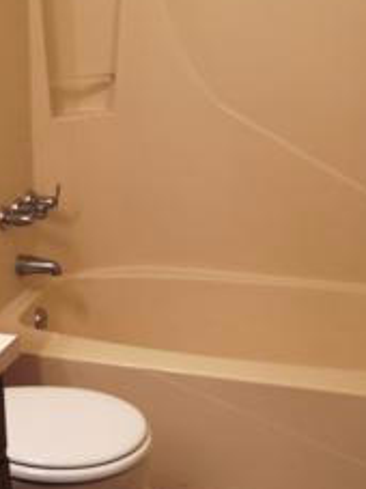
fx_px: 1044
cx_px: 127
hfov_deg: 19.8
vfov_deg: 26.3
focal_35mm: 74
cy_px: 246
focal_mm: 4.28
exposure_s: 1/24
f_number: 2.4
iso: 64
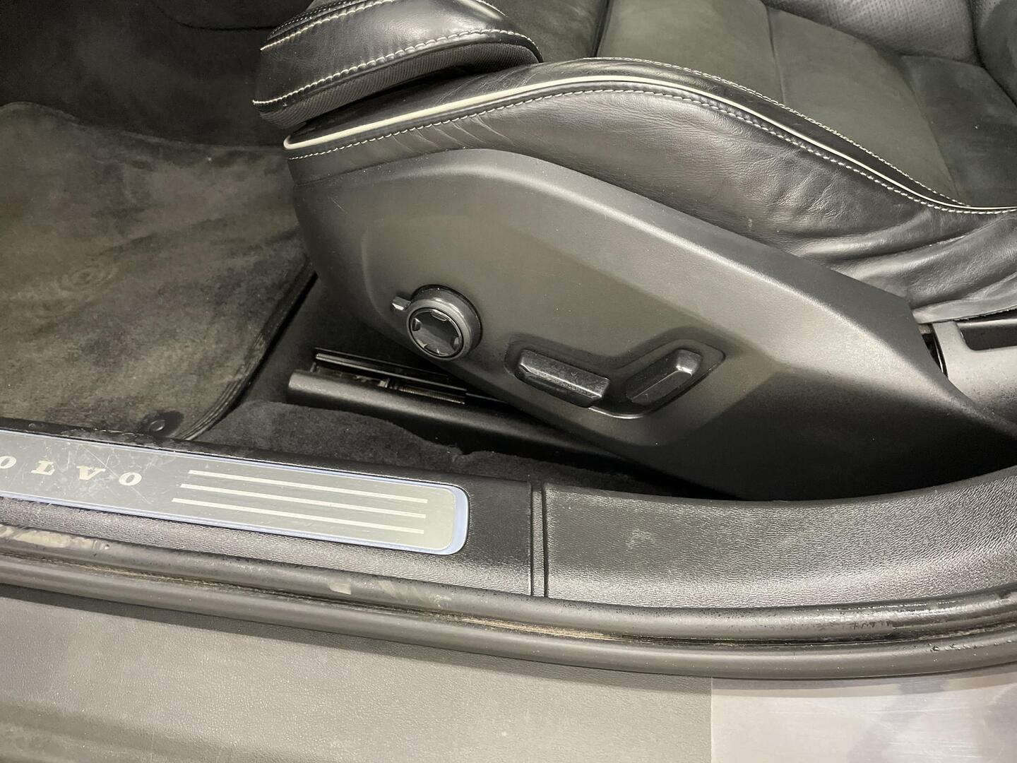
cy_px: 382
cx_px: 508
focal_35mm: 26
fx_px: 764
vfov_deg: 53.1
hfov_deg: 67.3
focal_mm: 4.2
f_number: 1.6
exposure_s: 1/55
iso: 400
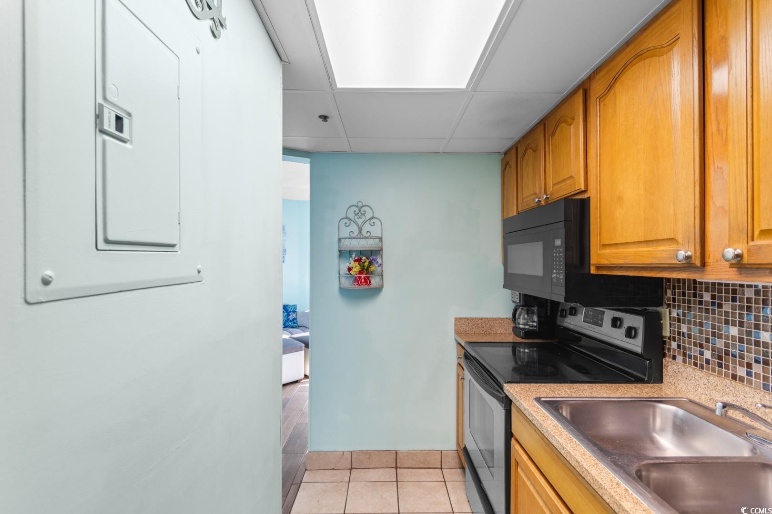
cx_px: 386
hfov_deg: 93.3
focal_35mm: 17
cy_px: 257
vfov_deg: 70.4
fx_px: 365
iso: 100
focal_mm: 11.5
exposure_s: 1/1.25
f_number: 4.8
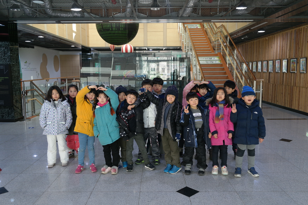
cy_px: 102
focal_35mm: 30
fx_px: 257
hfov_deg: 61.9
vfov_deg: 43.6
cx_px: 154
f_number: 3.5
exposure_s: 1/40
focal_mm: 20
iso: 800
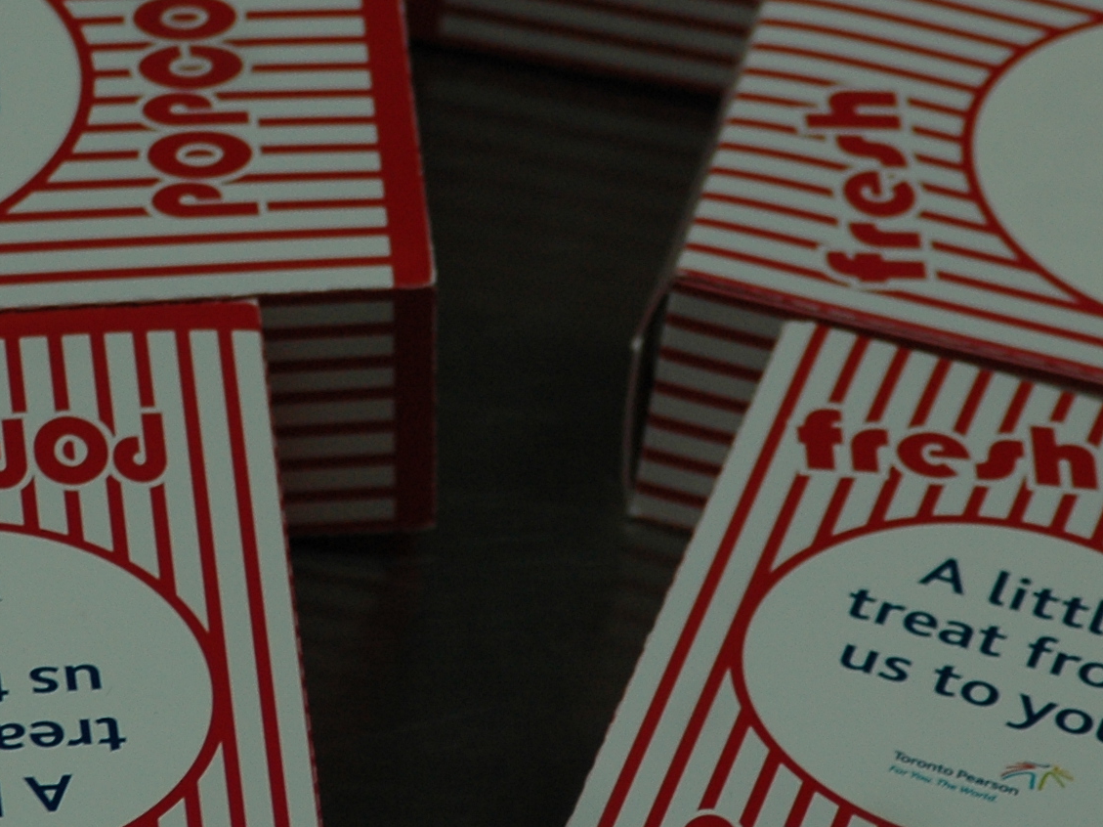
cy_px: 258
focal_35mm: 595
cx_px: 338
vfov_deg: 2.5
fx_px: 18962
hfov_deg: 3.3
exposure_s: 1/320
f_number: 4.5
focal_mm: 155
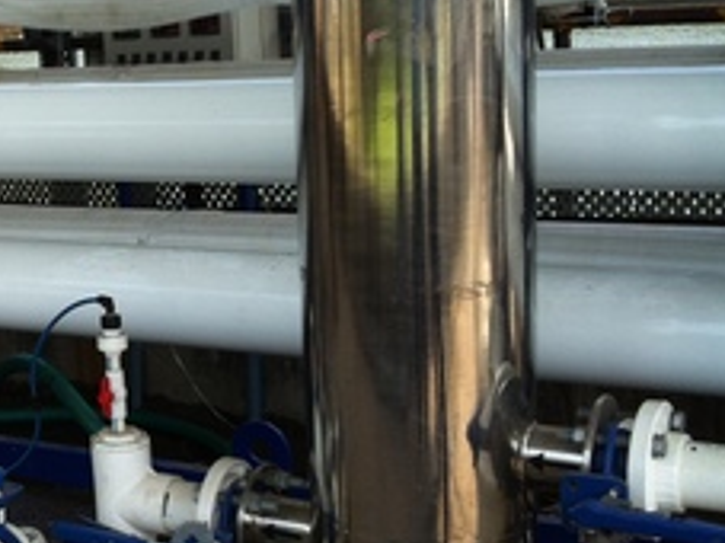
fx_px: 1612
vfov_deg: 19.1
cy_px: 235
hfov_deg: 24.0
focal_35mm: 77
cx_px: -42
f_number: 2.8
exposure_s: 1/368
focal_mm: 3.85
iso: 80
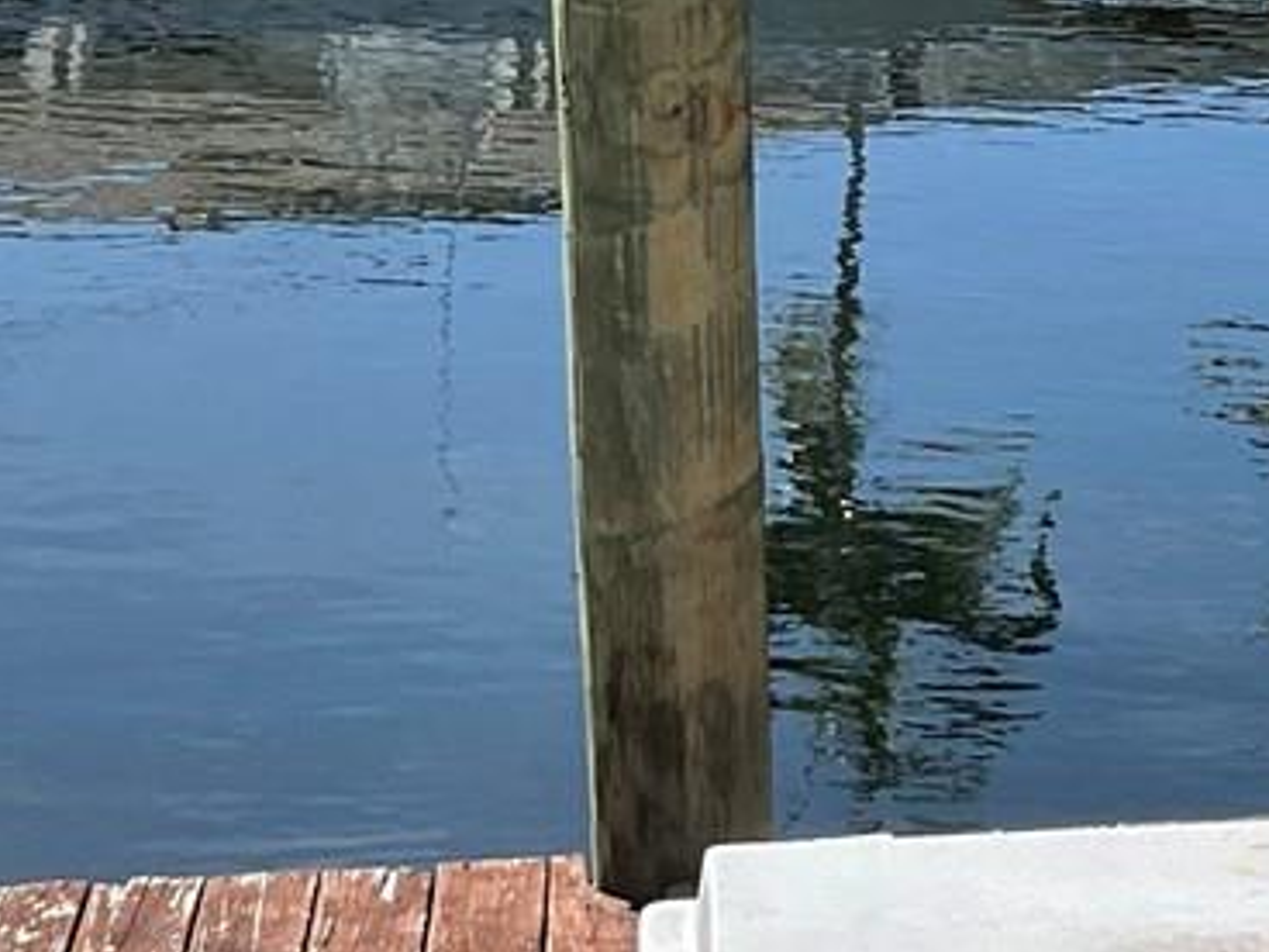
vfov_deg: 11.7
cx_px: 1476
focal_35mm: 126
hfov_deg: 15.2
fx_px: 4619
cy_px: 21
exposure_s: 1/1730
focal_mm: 3
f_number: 1.8
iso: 16
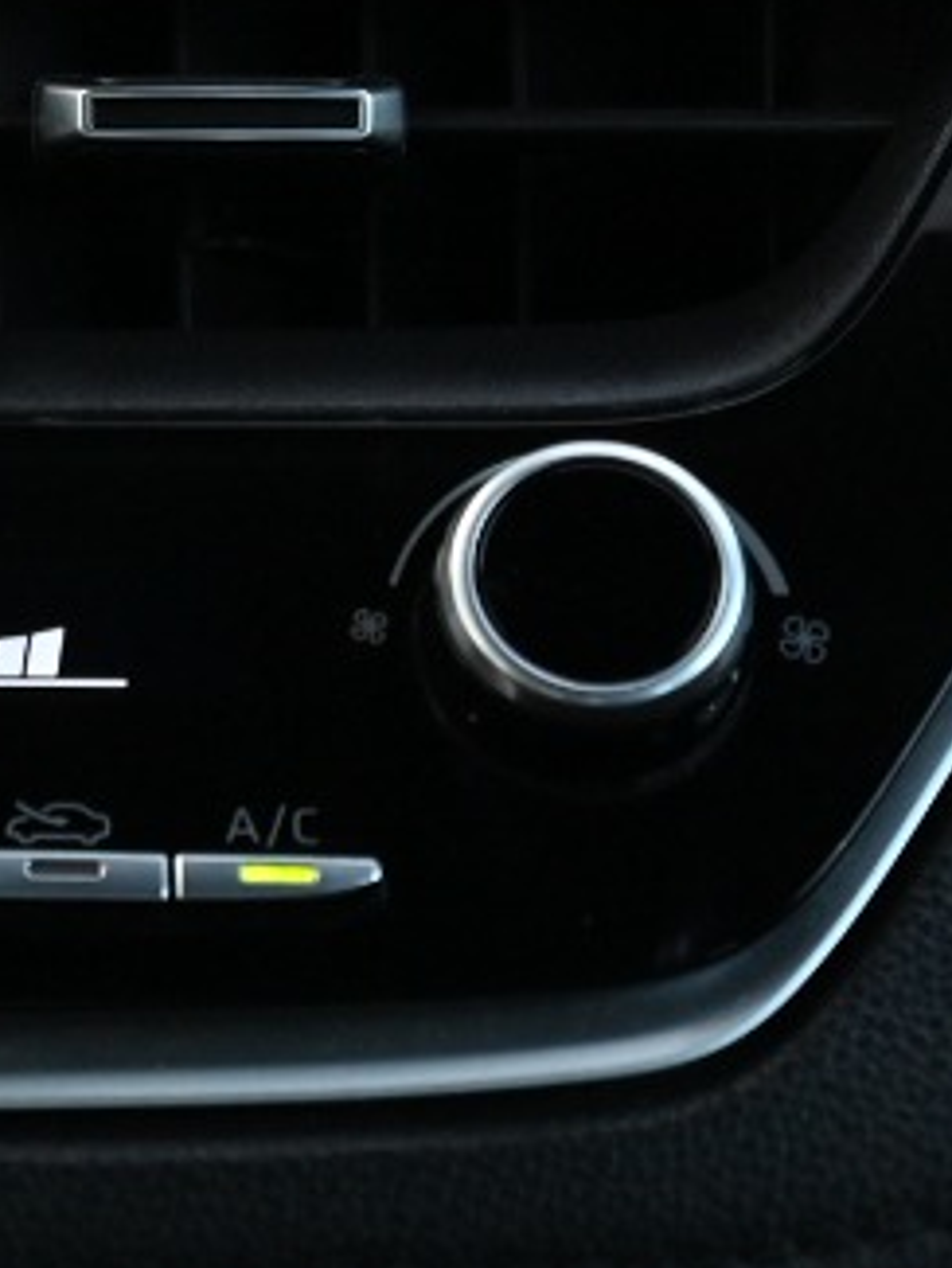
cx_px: -527
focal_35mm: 336
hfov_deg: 4.4
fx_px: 12313
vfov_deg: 5.9
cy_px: -320
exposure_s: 1/250
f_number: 4
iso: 400
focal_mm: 70
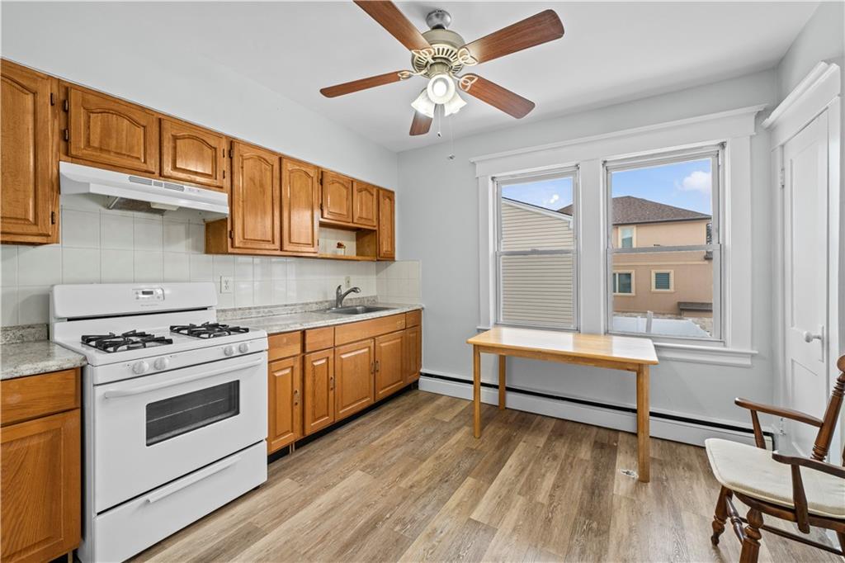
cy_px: 282
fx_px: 328
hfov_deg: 104.3
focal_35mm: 14
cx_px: 422
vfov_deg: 81.2
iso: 800
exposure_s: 1/30
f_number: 9.5
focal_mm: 14
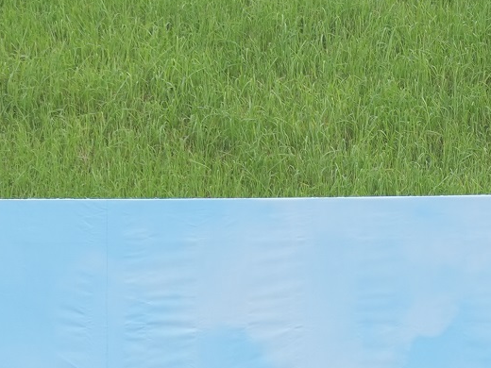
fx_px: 10808
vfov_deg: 1.9
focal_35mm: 762
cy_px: 845
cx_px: -141
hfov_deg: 2.6
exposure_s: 1/250
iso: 200
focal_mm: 137
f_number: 5.6
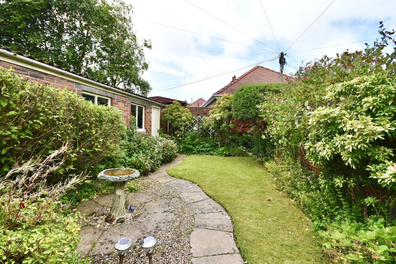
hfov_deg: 100.4
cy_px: 132
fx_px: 165
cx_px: 198
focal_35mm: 15
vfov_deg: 77.3
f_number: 8
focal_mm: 10
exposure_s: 1/100
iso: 100
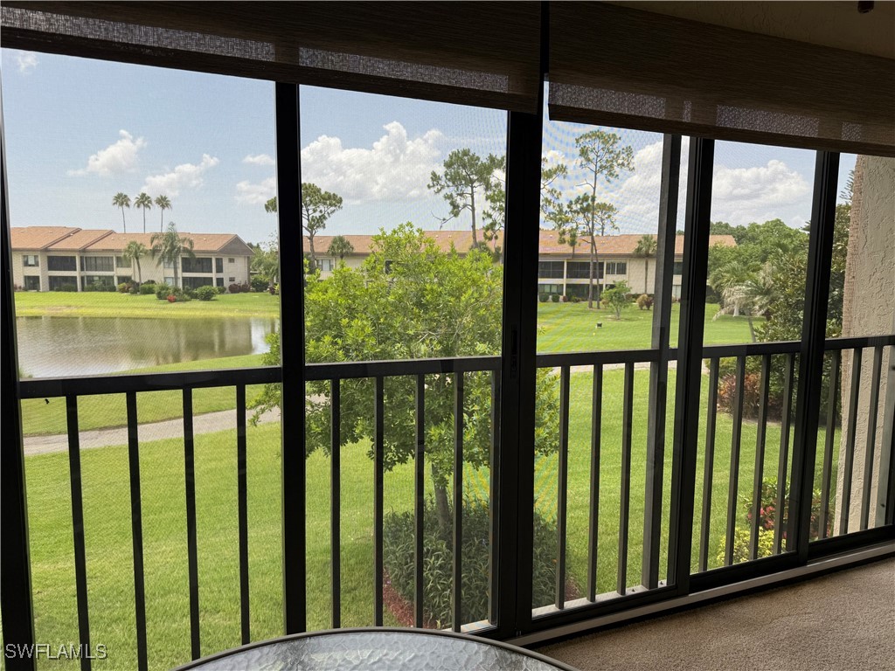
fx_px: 621
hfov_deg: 71.6
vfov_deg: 56.8
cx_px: 448
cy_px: 336
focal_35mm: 24
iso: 80
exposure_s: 1/920
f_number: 1.78
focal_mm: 6.76
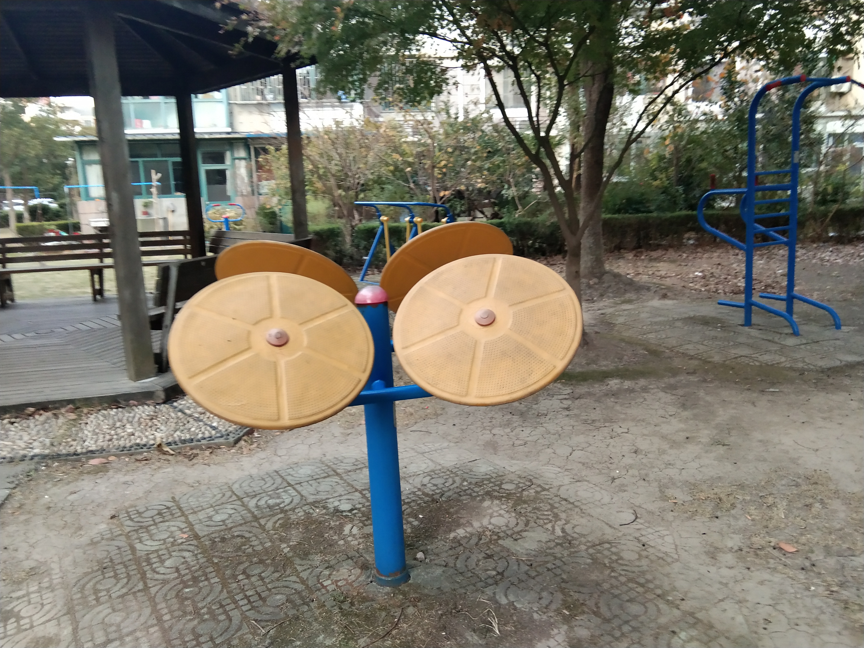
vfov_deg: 45.4
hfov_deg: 58.4
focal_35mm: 31
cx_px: 432
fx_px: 774
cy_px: 324
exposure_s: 1/50
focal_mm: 3.69
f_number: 2.2
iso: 200
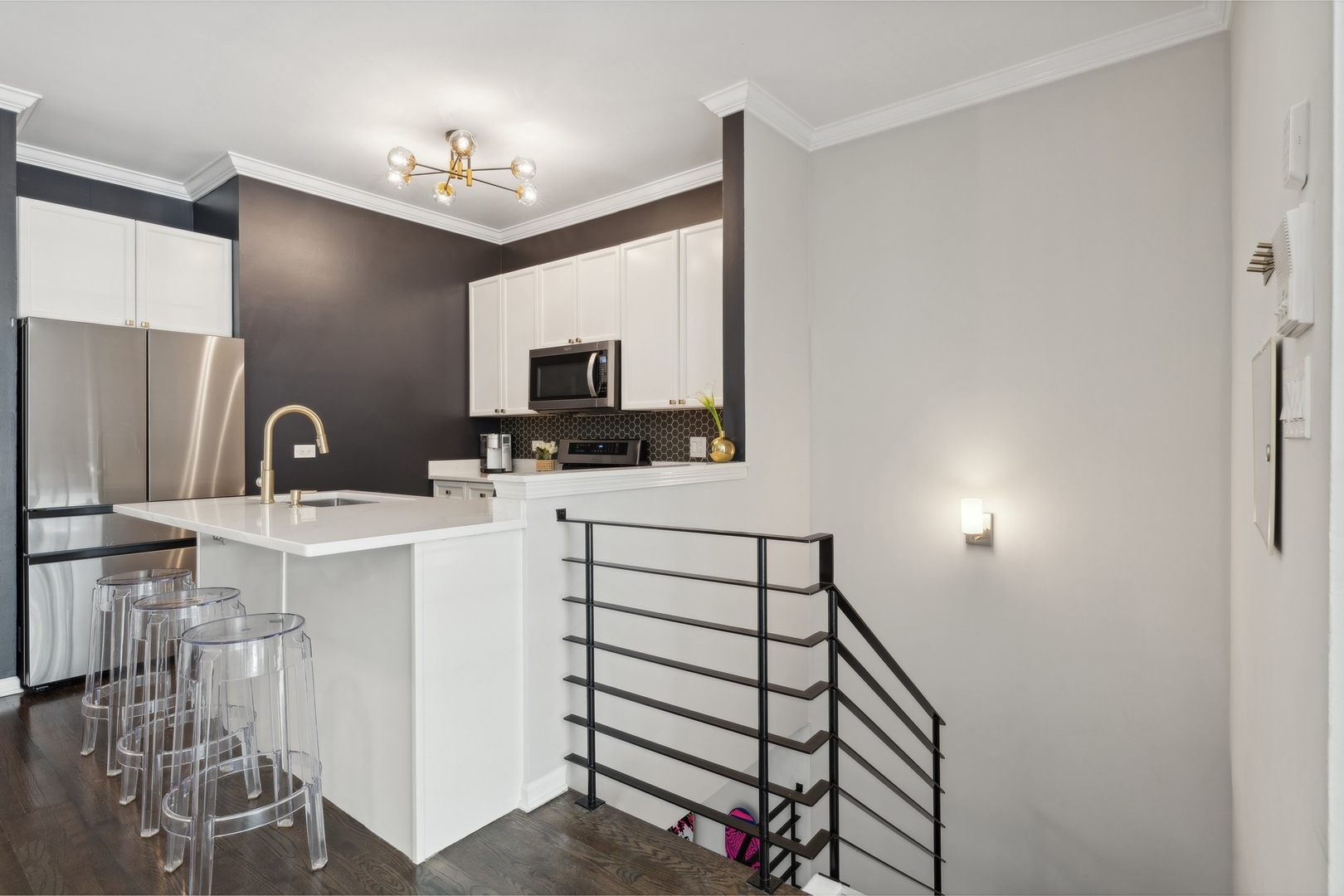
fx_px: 672
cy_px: 448
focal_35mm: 18
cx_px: 672
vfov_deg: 67.4
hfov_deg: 90.0
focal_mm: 18
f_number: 9
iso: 320
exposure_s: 1/10
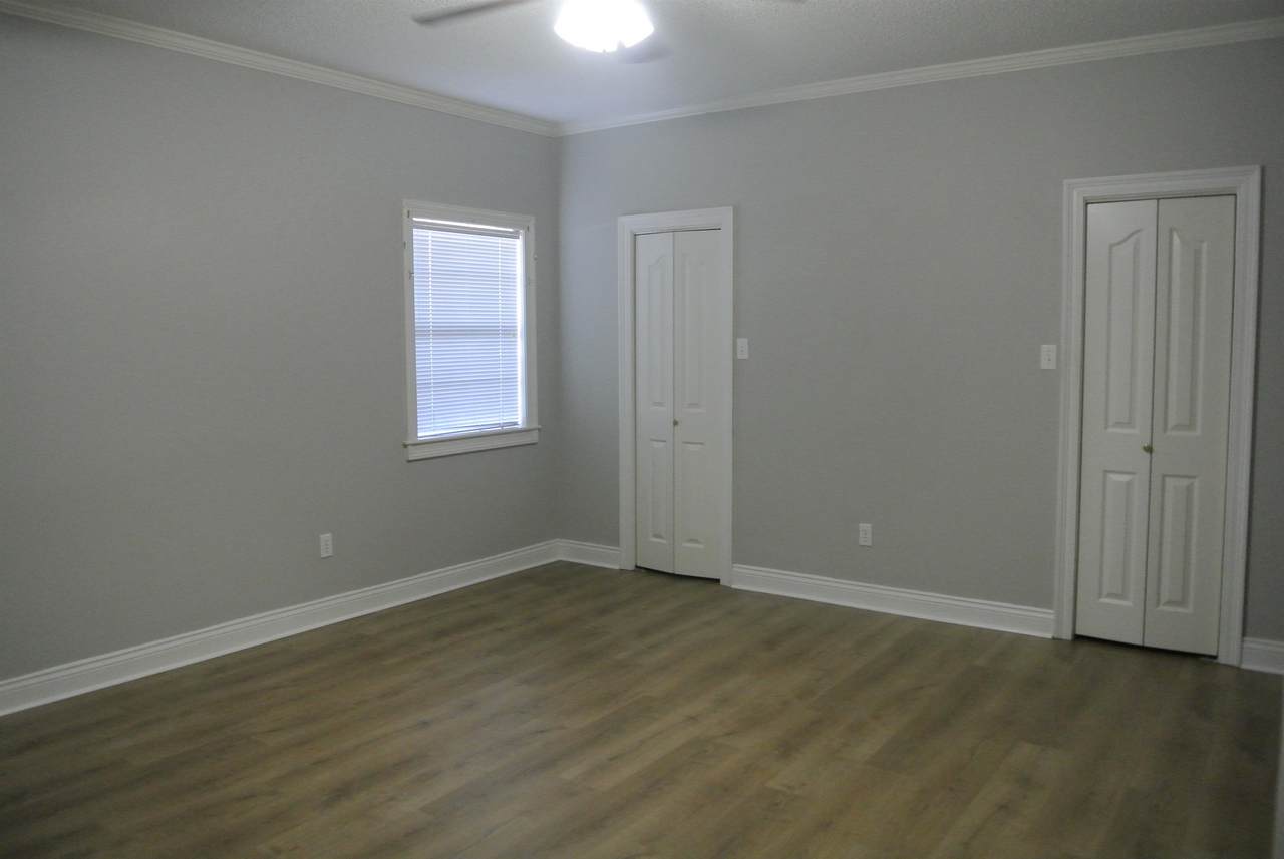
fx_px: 964
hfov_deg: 67.3
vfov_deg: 48.1
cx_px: 642
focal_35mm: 27
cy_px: 430
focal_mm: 10
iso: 900
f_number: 3.5
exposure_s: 1/60
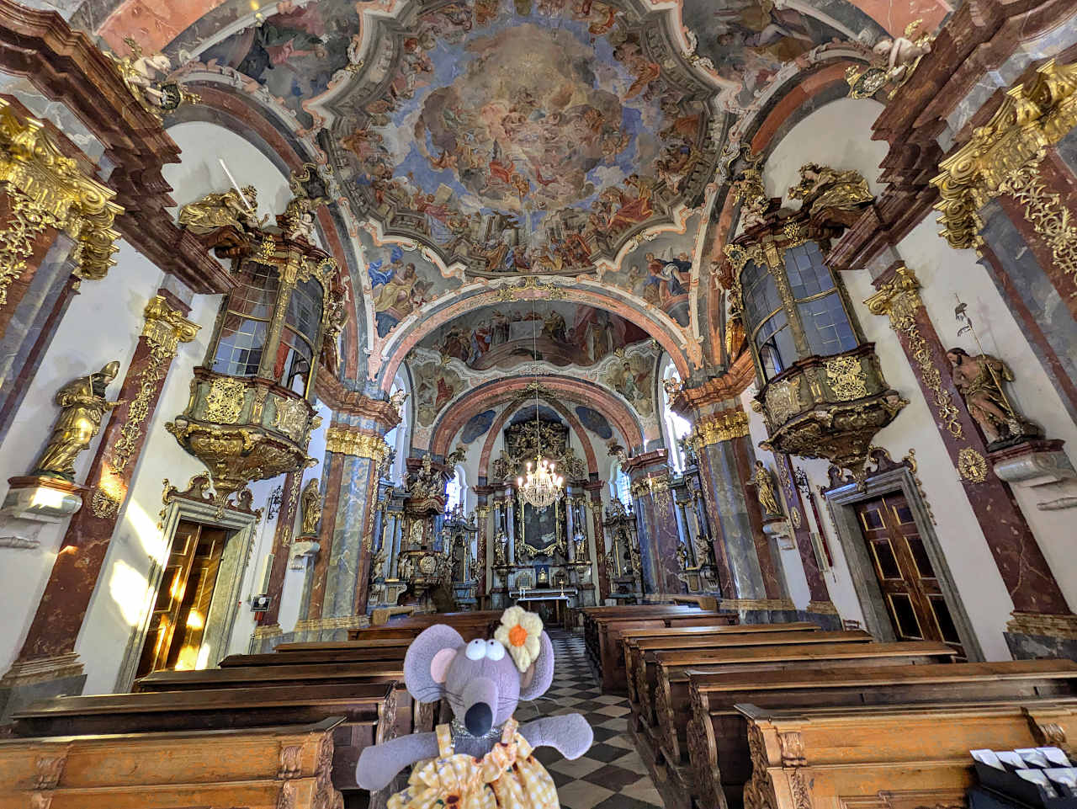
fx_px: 436
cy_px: 404
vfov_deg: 85.7
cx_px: 538
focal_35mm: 14
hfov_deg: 102.0
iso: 250
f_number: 2.2
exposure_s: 1/100
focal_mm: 1.83
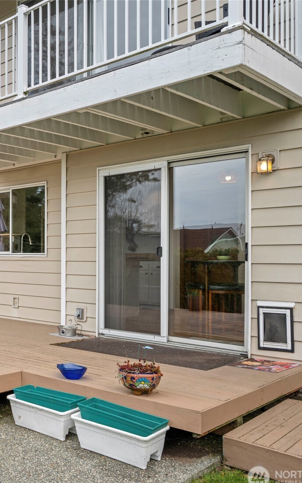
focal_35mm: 37
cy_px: 247
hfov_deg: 31.4
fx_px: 484
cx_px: -17
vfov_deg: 53.0
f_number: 8
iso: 200
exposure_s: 1/60
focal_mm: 23.5
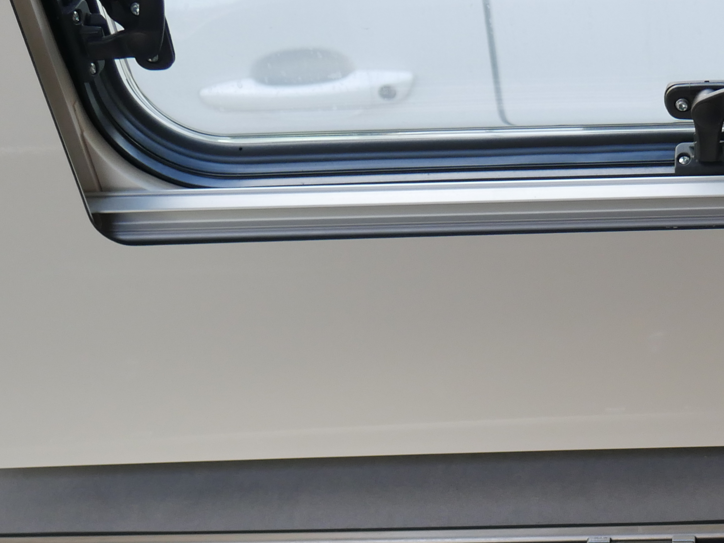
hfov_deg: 18.9
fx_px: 2050
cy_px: 569
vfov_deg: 14.8
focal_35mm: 98
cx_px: 871
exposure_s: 1/60
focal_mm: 20
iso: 400
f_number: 4.5
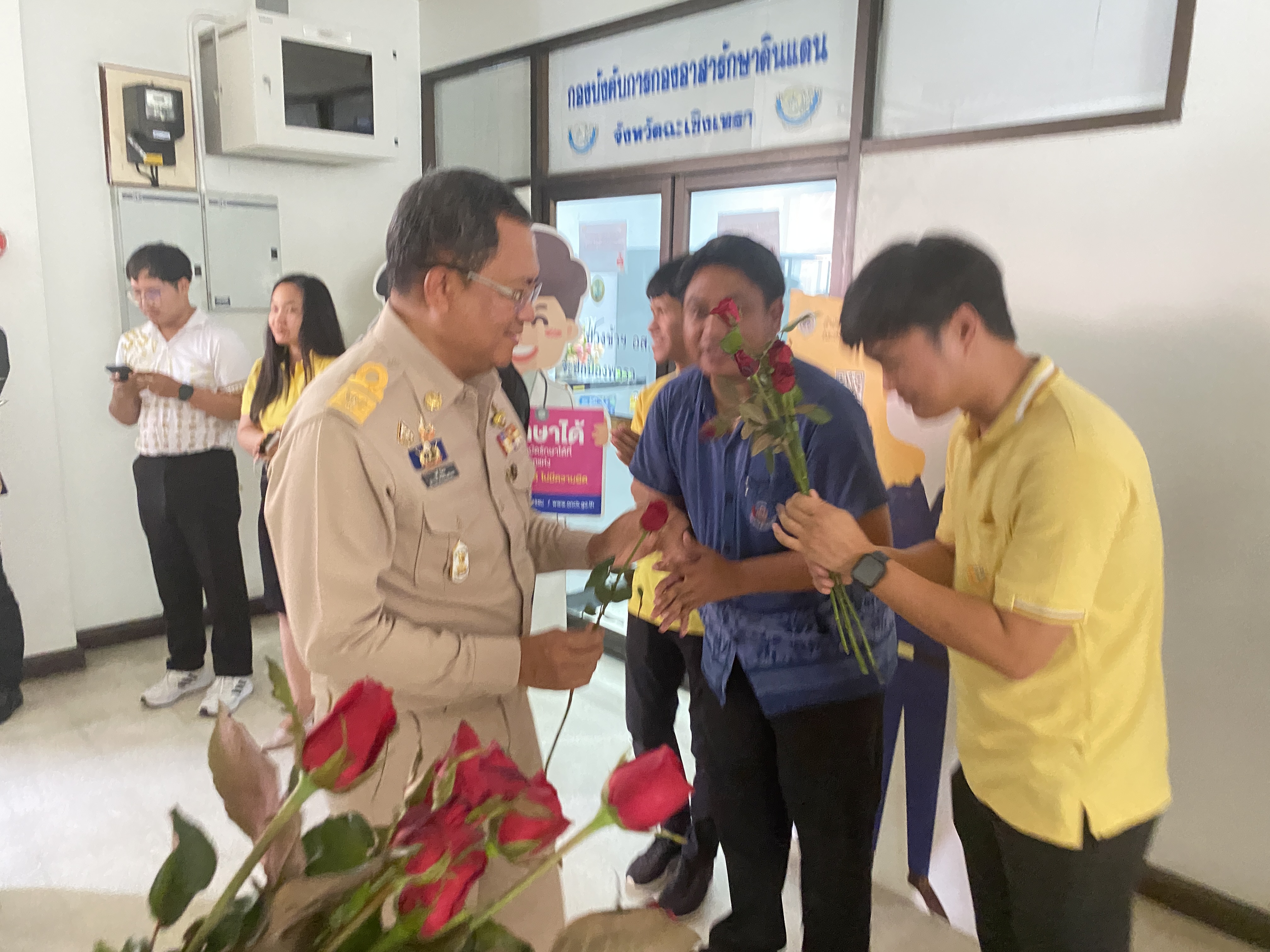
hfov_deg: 67.3
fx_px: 954
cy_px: 476
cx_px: 635
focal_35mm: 26
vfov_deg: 53.1
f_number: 1.8
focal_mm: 4.25
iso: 640
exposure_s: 1/30
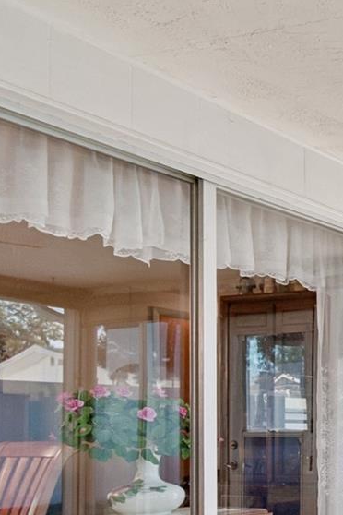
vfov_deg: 42.8
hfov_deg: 18.0
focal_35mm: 43
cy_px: 431
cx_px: 718
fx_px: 614
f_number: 7.1
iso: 100
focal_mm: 10
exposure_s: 1/13
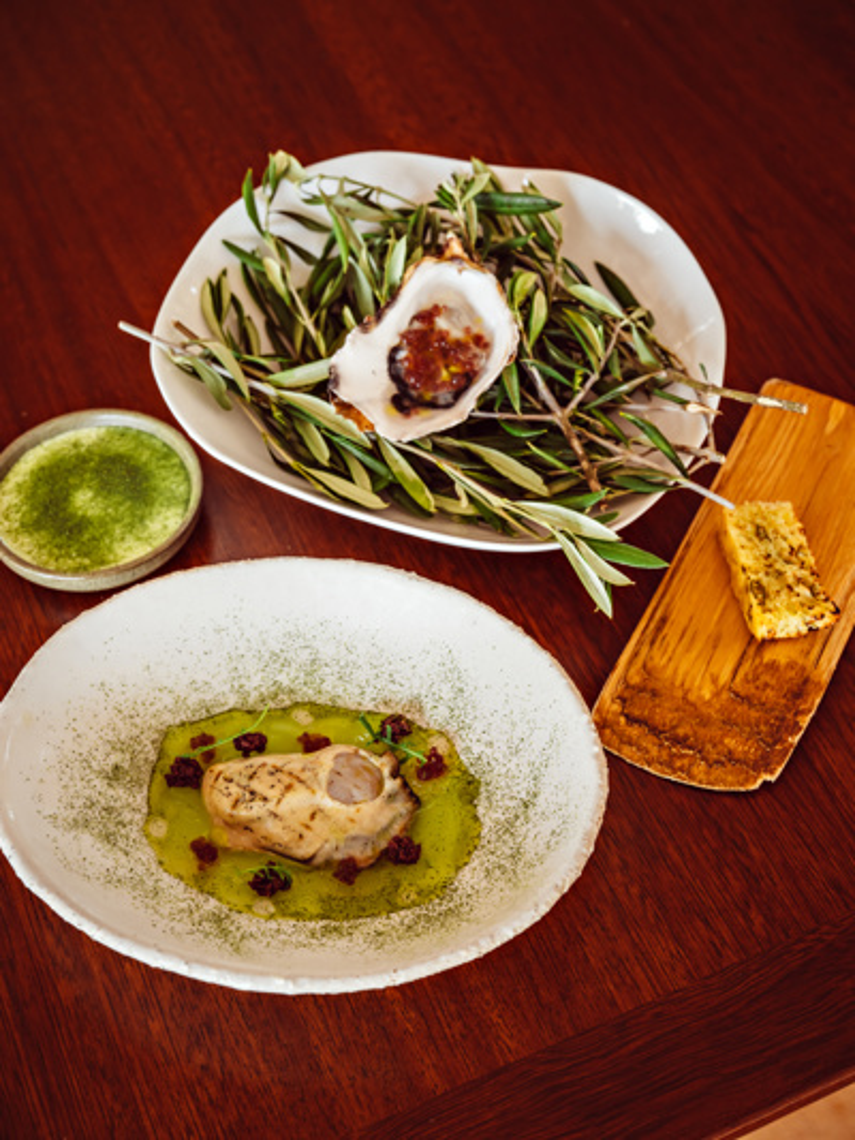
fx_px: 1448
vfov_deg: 42.9
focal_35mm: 44
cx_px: 428
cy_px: 570
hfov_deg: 32.9
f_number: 8
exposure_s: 1/60
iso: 1250
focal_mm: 55
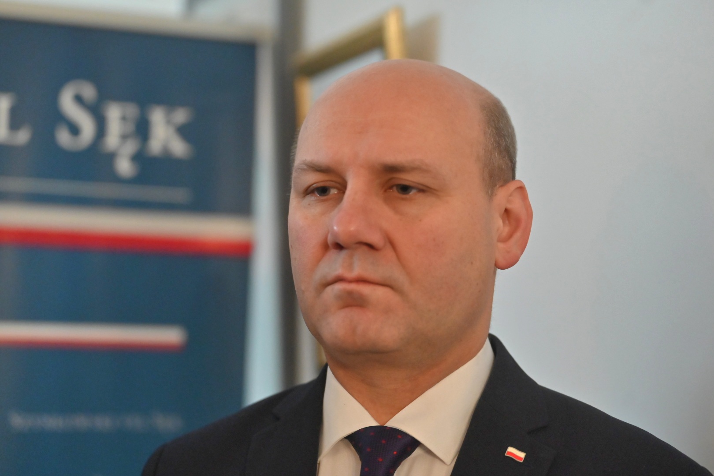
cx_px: 357
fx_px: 1626
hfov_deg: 24.8
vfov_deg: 16.7
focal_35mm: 82
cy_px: 238
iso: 4000
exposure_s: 1/400
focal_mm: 82
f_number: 2.8
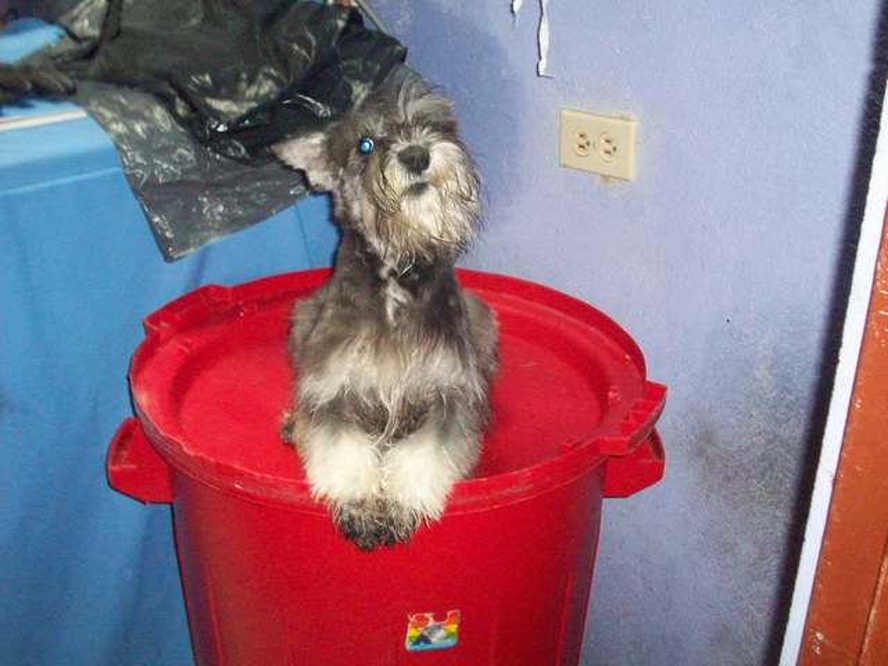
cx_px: 444
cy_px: 333
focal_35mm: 46
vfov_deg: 31.5
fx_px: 1180
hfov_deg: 41.2
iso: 400
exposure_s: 1/50.5
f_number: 3.1
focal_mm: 7.6
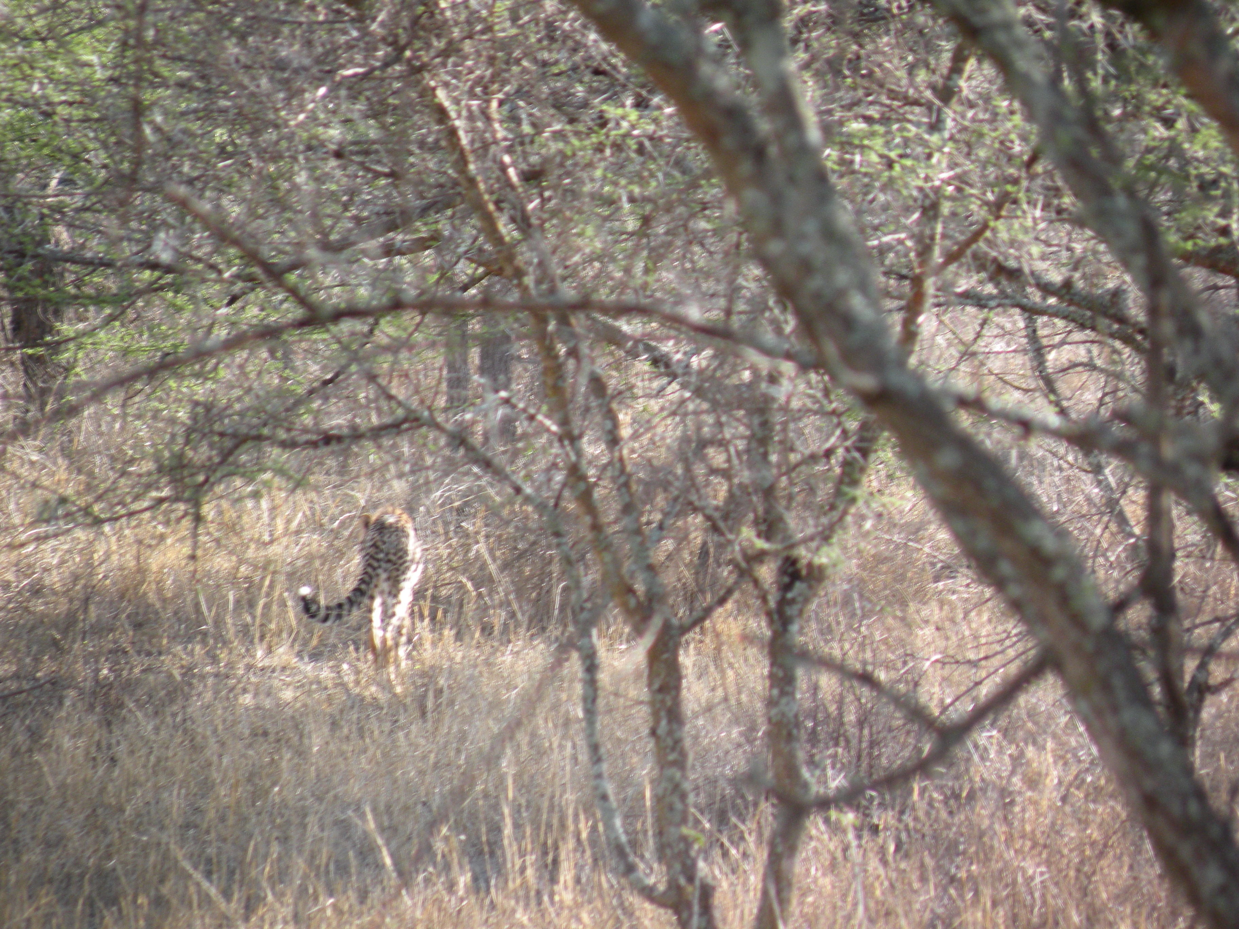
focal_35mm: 486
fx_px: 17395
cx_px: 620
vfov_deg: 3.1
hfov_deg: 4.1
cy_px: 464
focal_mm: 84.2
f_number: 4.5
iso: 85
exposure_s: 1/125
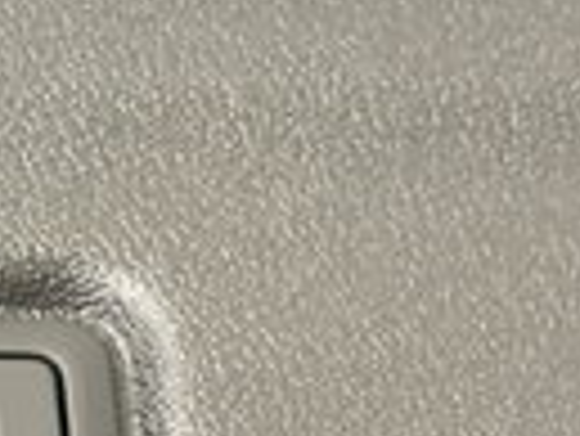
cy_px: 436
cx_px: -256
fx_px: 3991
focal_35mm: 238
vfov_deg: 6.2
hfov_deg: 8.2
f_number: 1.78
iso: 400
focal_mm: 6.86
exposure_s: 1/40
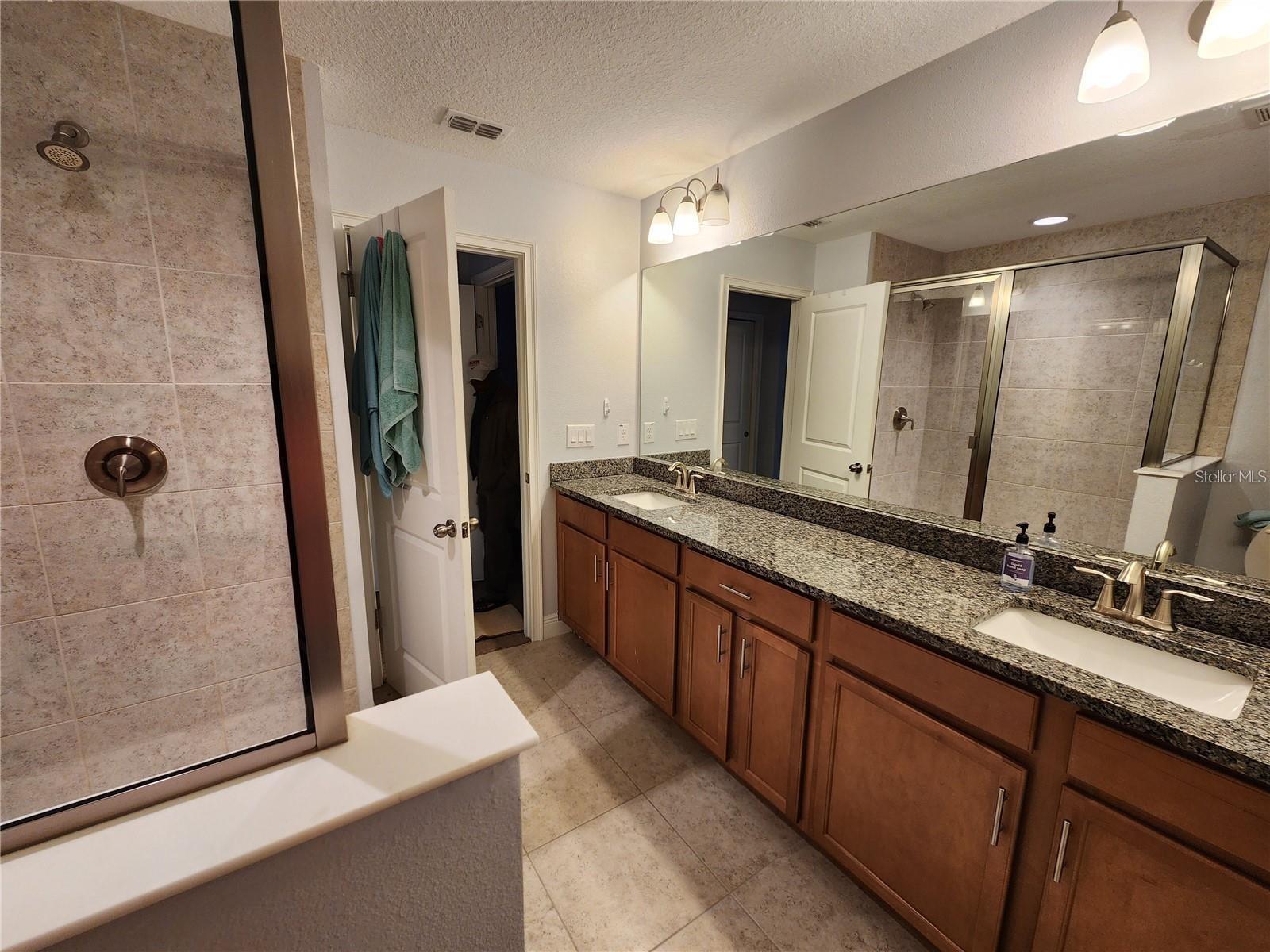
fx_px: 477
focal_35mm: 13
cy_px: 476
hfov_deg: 106.2
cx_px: 635
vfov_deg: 89.9
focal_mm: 2.2
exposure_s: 1/60
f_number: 2.2
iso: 125
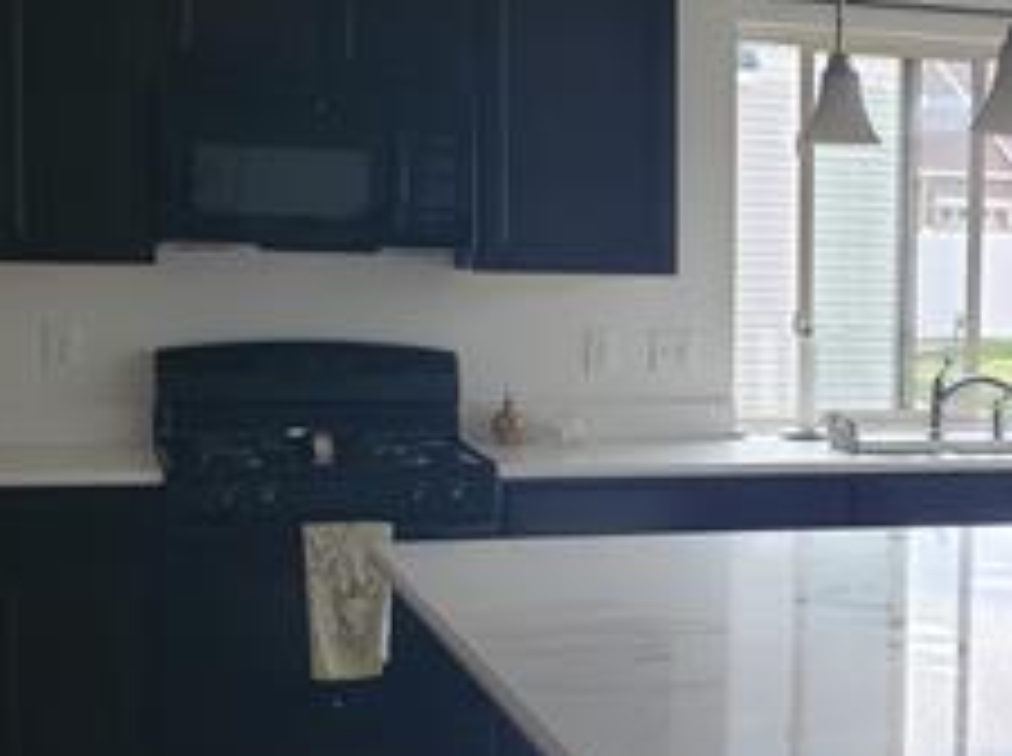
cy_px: 452
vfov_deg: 19.8
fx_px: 2160
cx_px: 1030
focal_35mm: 74
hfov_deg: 25.0
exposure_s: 1/66
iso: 50
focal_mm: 4.3
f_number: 2.4
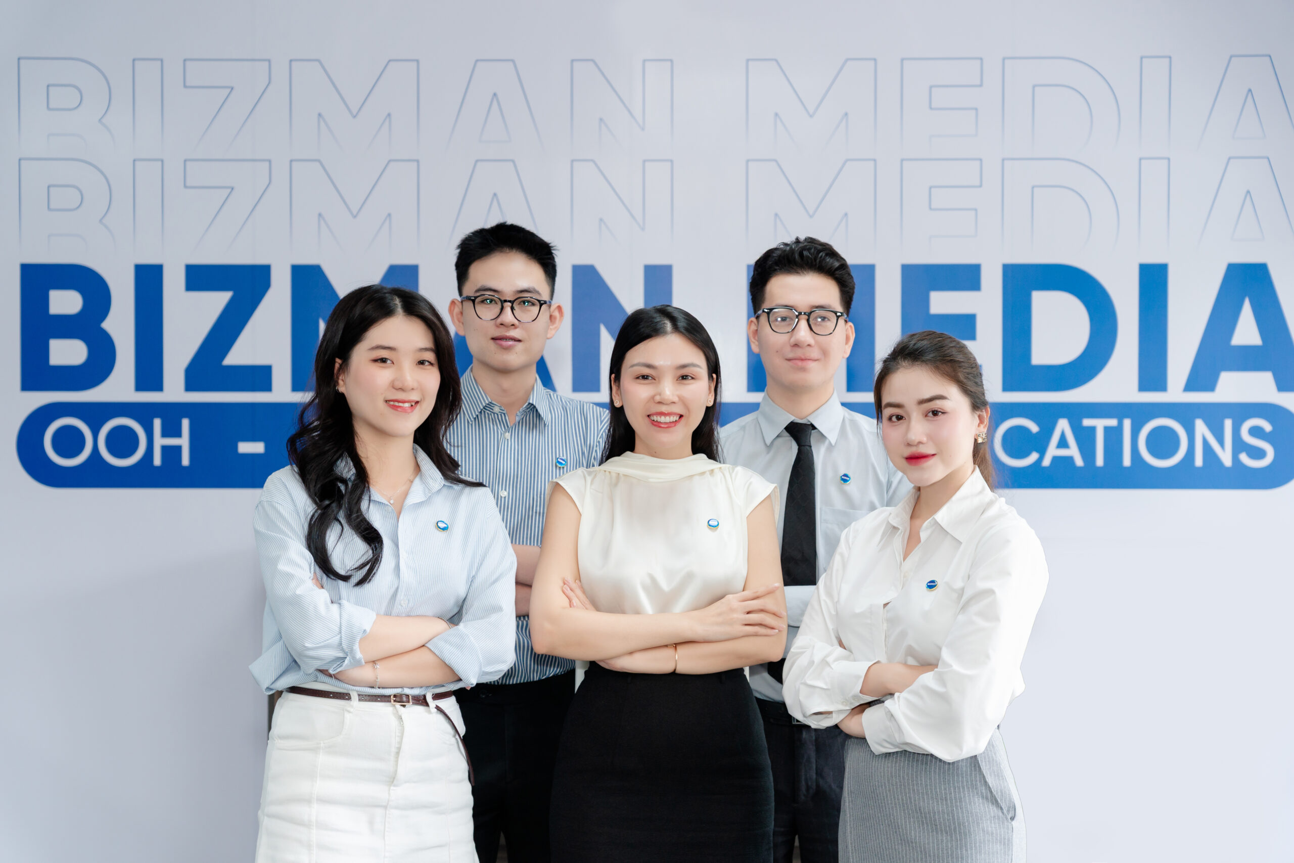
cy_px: 432
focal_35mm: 63
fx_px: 2254
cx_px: 647
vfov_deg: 21.7
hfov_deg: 32.0
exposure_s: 1/160
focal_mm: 62.7
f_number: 4.5
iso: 1000
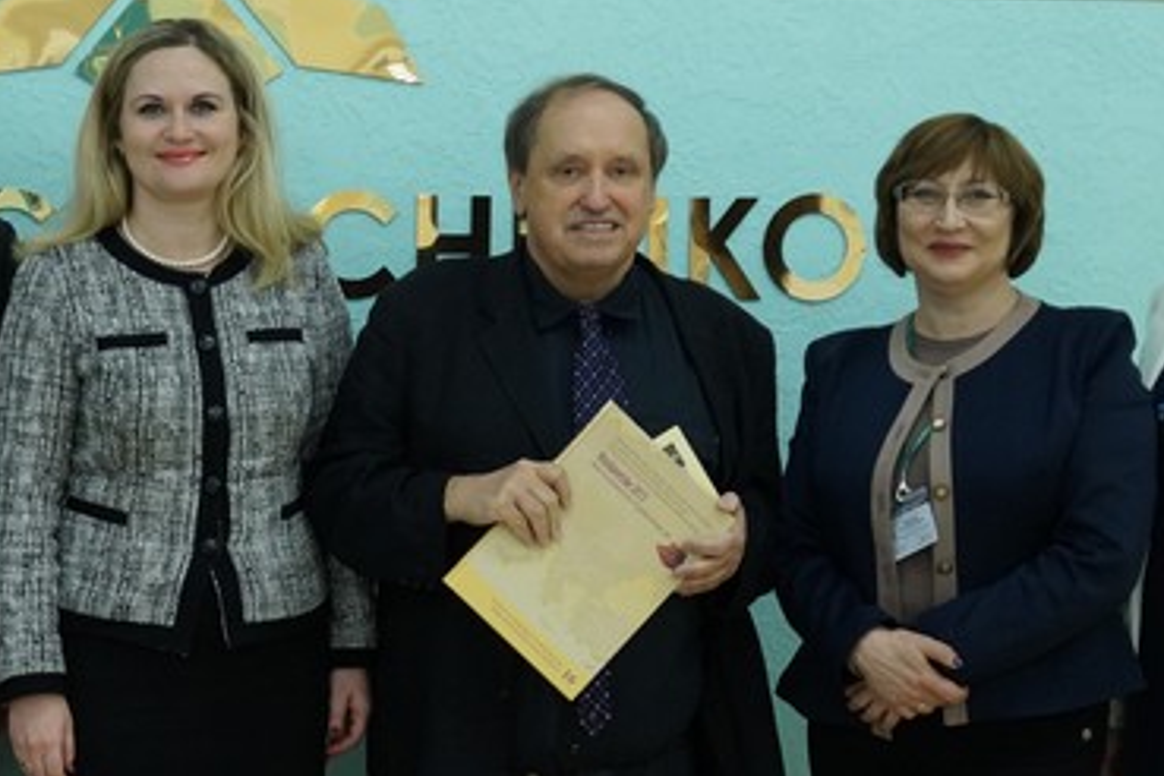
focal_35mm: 75
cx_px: 63
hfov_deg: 25.9
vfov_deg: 18.1
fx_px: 2425
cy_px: 517
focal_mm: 18
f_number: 4
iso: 640
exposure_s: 1/60
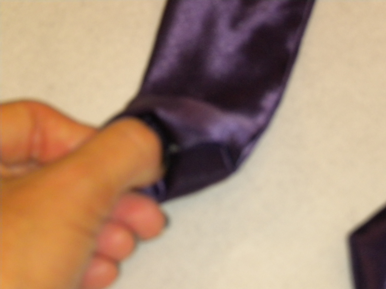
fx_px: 1171
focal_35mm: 105
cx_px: 193
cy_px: 144
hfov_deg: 18.7
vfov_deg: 14.1
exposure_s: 1/60
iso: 400
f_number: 5.9
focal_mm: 18.9
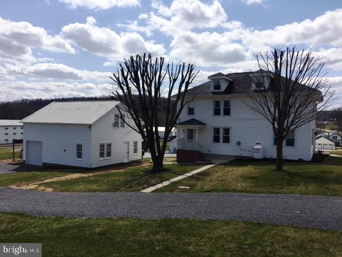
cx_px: 171
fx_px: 287
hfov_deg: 61.7
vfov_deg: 48.2
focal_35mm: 29
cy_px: 128
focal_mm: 4.15
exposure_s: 1/3663
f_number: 2.2
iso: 25
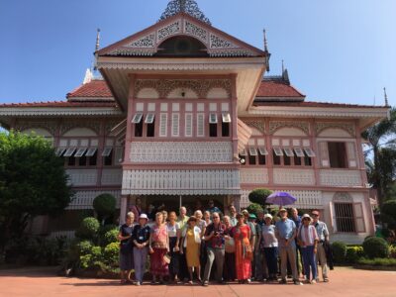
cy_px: 148
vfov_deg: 48.2
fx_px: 332
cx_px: 198
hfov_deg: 61.7
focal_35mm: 29
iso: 25
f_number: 2.2
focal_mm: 4.15
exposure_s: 1/1261
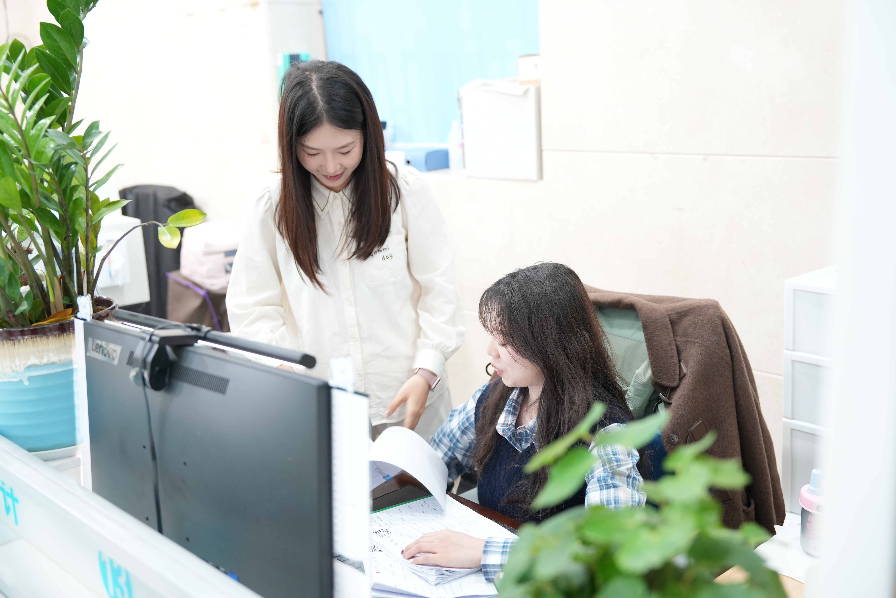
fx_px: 971
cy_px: 299
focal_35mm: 39
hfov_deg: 49.6
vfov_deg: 34.2
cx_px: 448
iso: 1250
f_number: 2.8
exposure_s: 1/40
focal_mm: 39
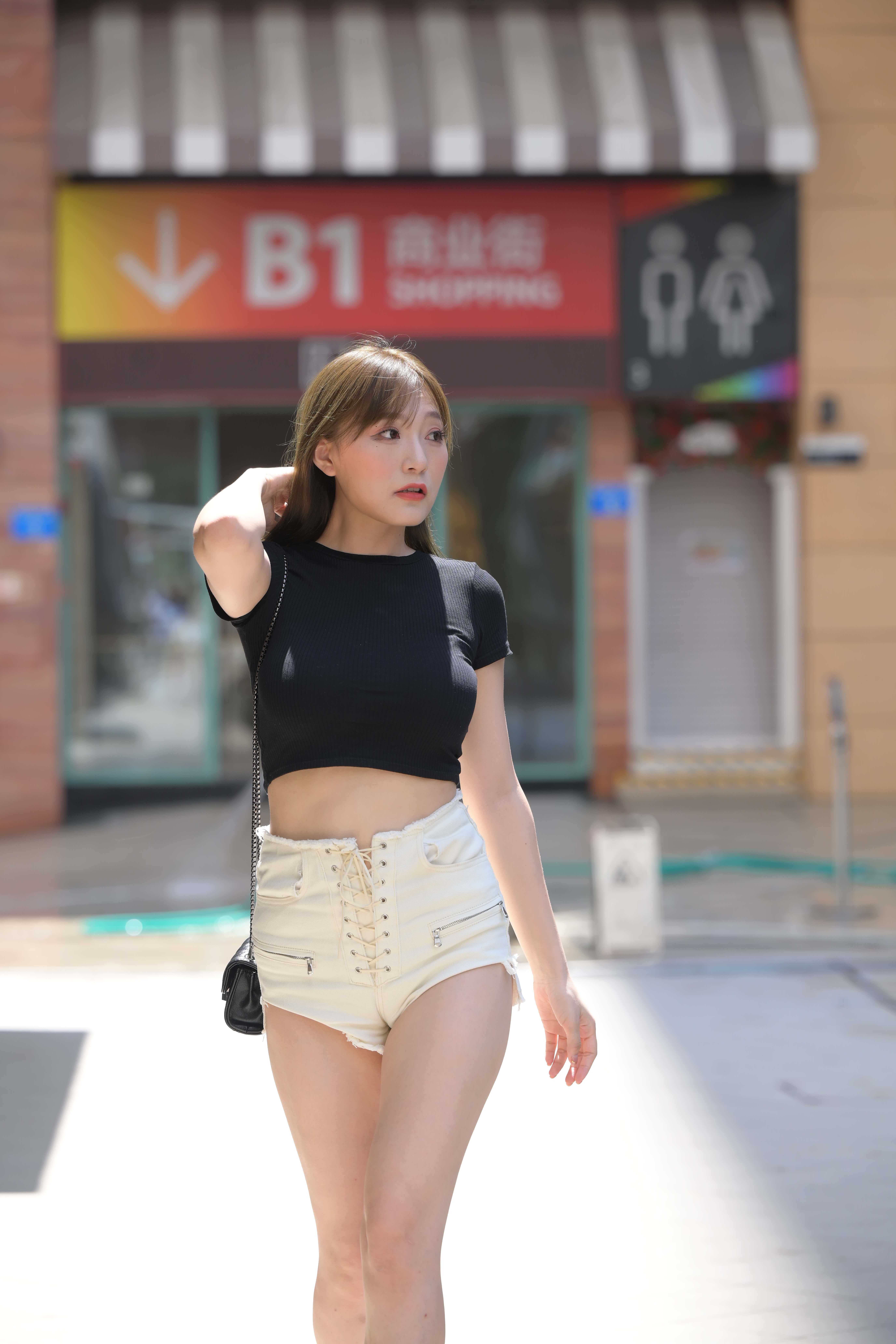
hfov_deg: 10.5
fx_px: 4853
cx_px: 448
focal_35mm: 130
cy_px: 672
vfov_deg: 15.8
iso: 160
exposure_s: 1/400
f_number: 4
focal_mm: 130
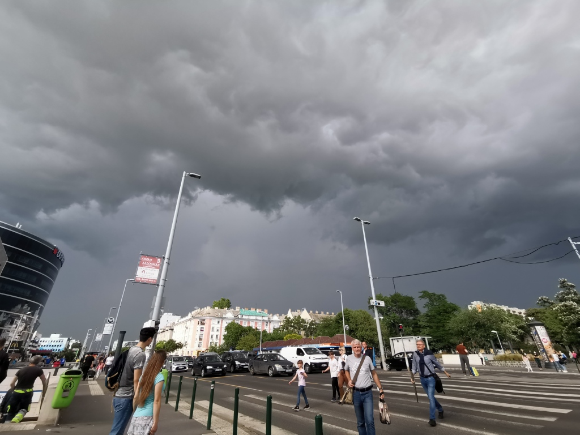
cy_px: 218
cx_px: 290
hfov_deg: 94.5
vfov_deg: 78.1
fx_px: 268
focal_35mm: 16
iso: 50
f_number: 2.2
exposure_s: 1/268
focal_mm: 2.35
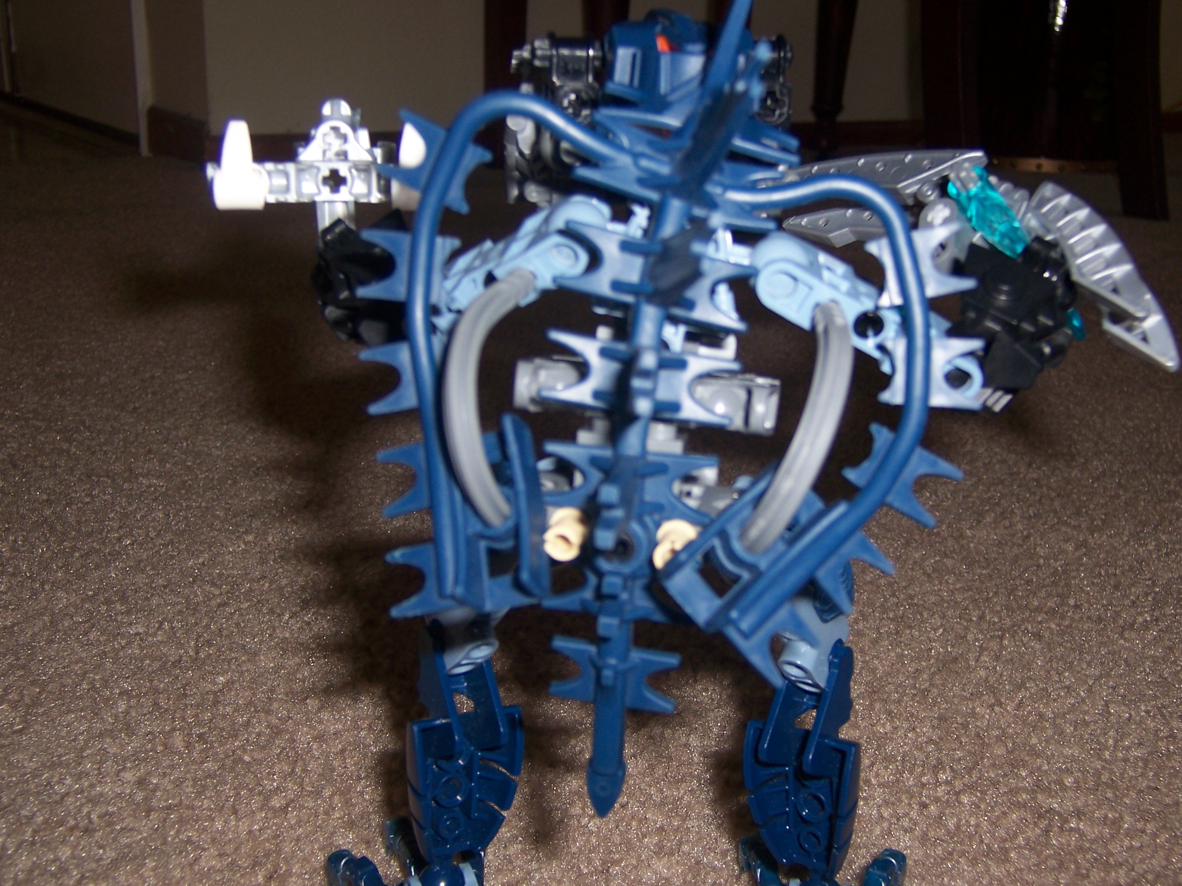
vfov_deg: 36.0
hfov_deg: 46.8
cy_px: 443
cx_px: 591
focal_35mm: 40
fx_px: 1366
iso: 80
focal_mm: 6.7
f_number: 3.4
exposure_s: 1/60
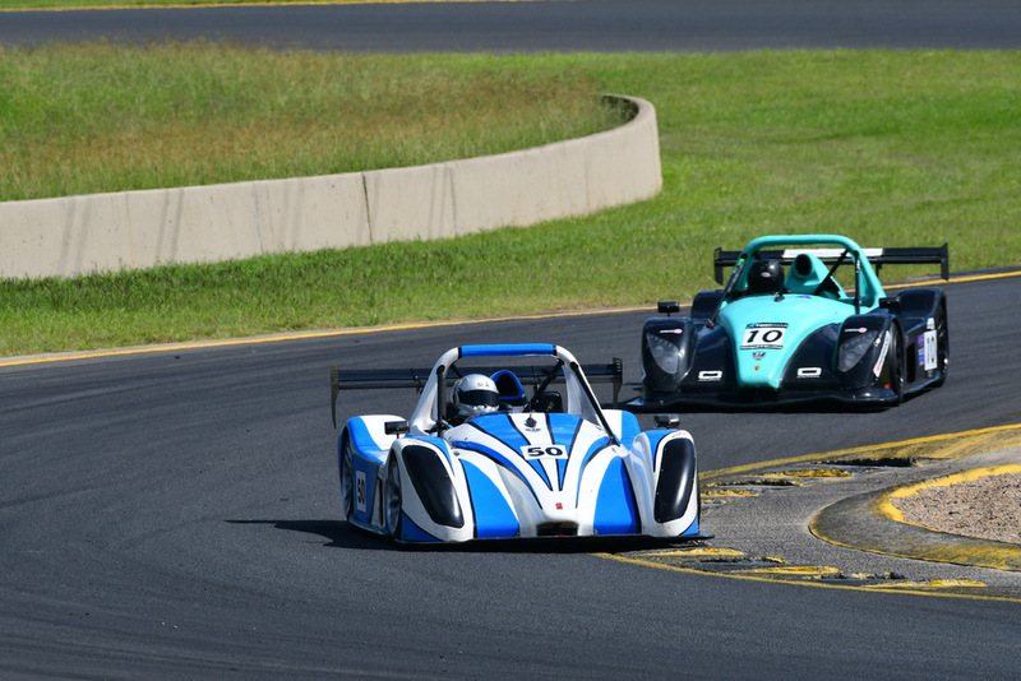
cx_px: 510
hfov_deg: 3.8
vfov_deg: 2.5
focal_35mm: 540
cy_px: 340
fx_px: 15320
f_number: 11
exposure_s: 1/640
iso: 320
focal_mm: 360
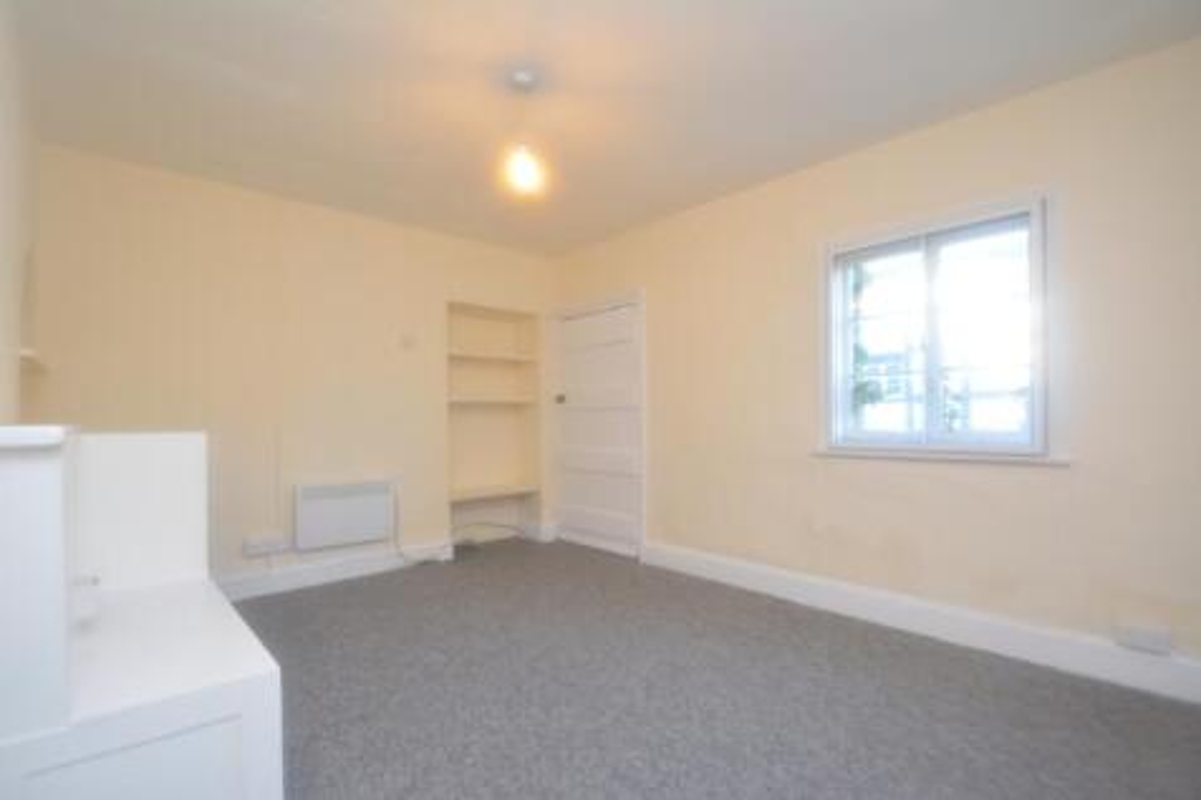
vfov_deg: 72.0
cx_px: 600
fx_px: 550
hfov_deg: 95.0
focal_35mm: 16
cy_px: 400
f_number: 4
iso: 640
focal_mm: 11
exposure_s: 1/60
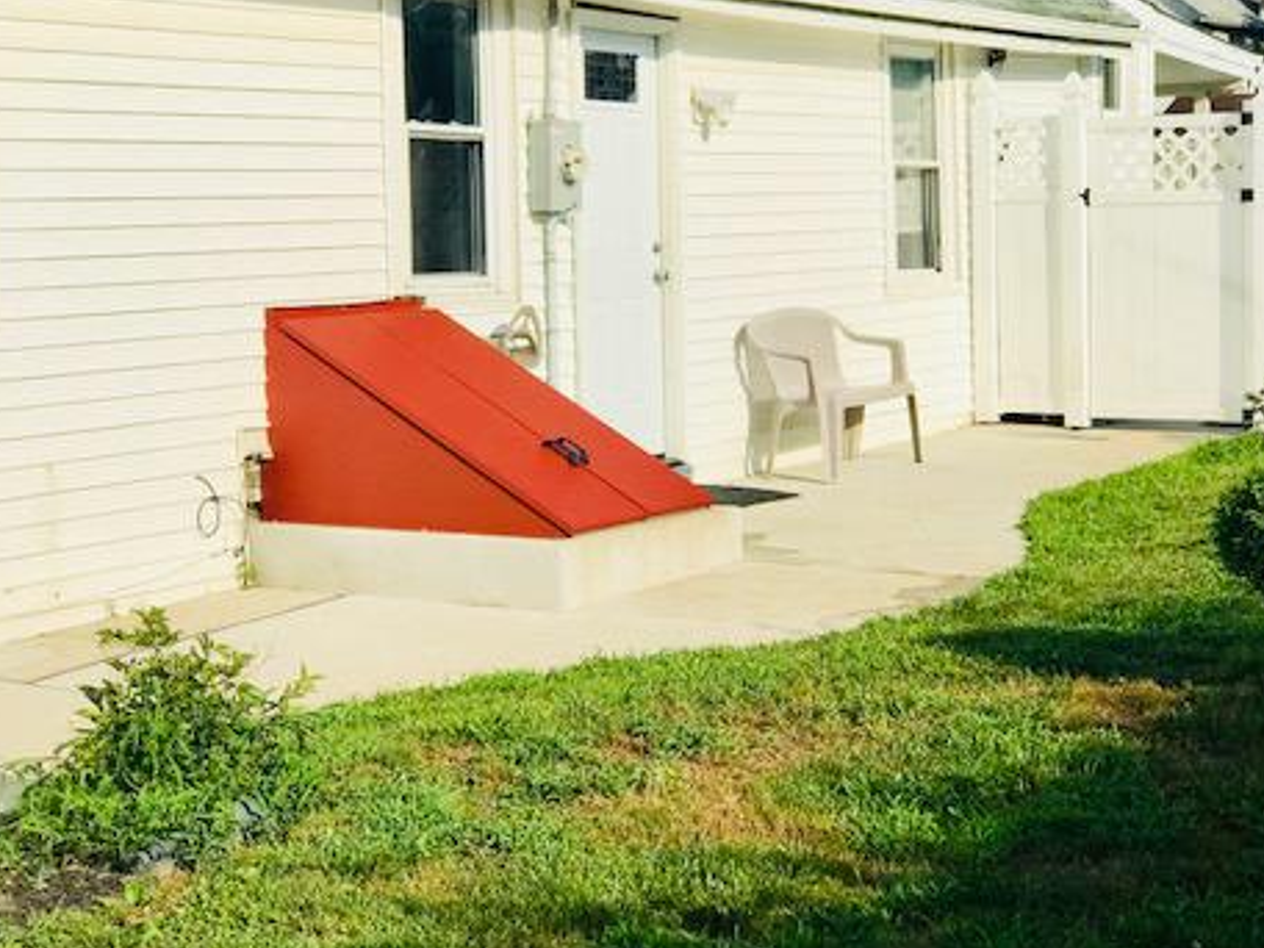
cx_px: 687
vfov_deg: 18.4
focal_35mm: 80
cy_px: 385
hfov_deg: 24.4
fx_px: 2921
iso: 20
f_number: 2.8
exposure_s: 1/1808
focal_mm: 6.6
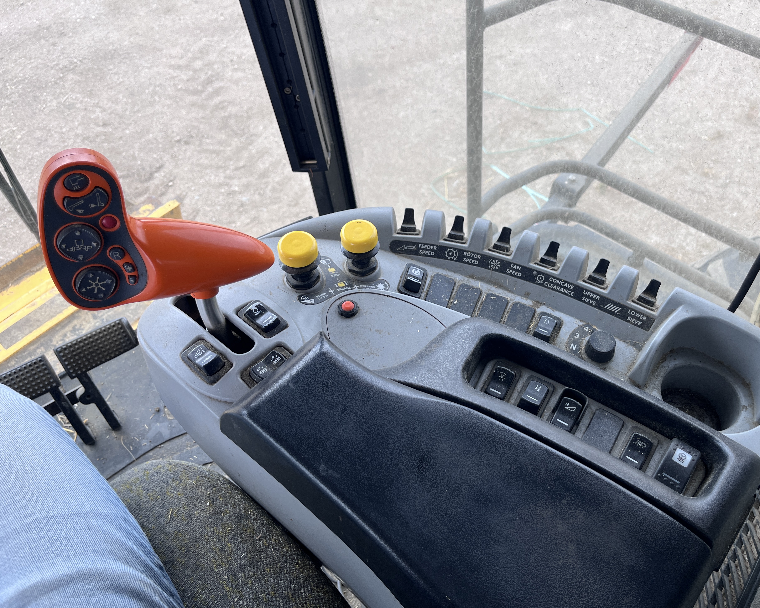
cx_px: 418
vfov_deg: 51.5
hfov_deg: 62.1
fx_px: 630
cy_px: 308
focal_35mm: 28
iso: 50
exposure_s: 1/315
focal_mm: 5.1
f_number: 1.6
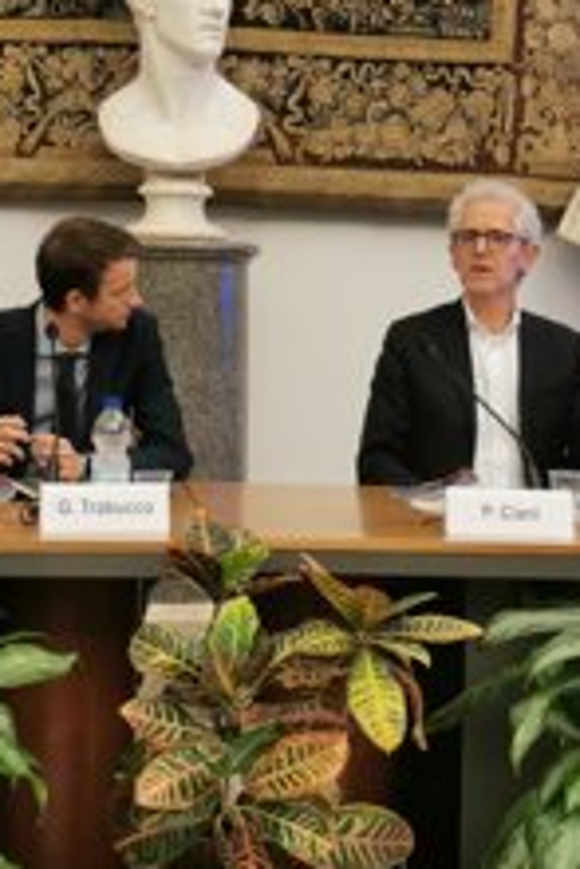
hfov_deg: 18.9
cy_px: 221
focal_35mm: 72
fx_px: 1737
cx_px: 235
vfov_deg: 27.7
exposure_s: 1/50
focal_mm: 5.58
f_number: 1.8
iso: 200
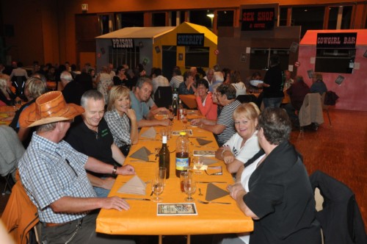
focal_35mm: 33
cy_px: 122
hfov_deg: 57.3
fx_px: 336
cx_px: 184
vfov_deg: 39.9
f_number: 4
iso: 800
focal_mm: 22
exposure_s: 1/60
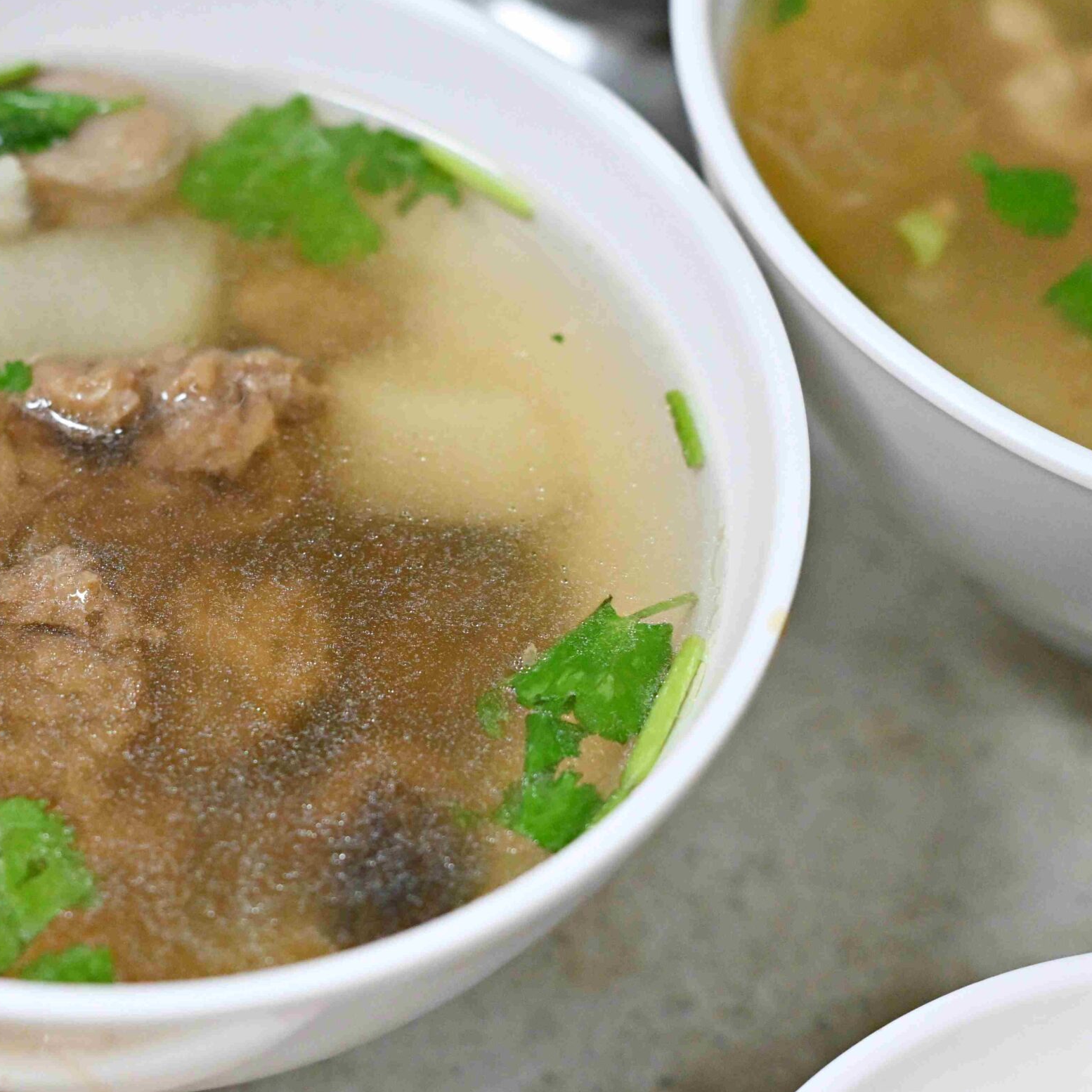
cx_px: 206
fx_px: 3747
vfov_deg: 16.6
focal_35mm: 105
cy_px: 528
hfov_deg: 16.4
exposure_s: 1/200
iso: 2200
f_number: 3.2
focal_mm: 50
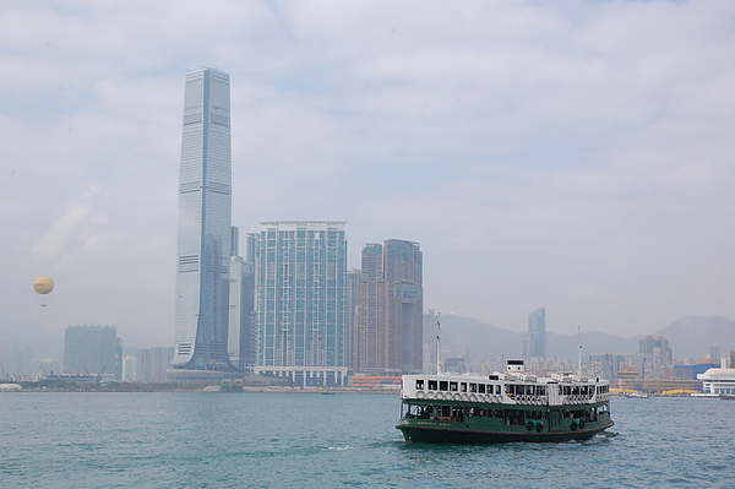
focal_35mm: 57
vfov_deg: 23.7
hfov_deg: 35.1
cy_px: 244
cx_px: 368
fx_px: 1163
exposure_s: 1/800
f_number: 14
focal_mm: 38
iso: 1600
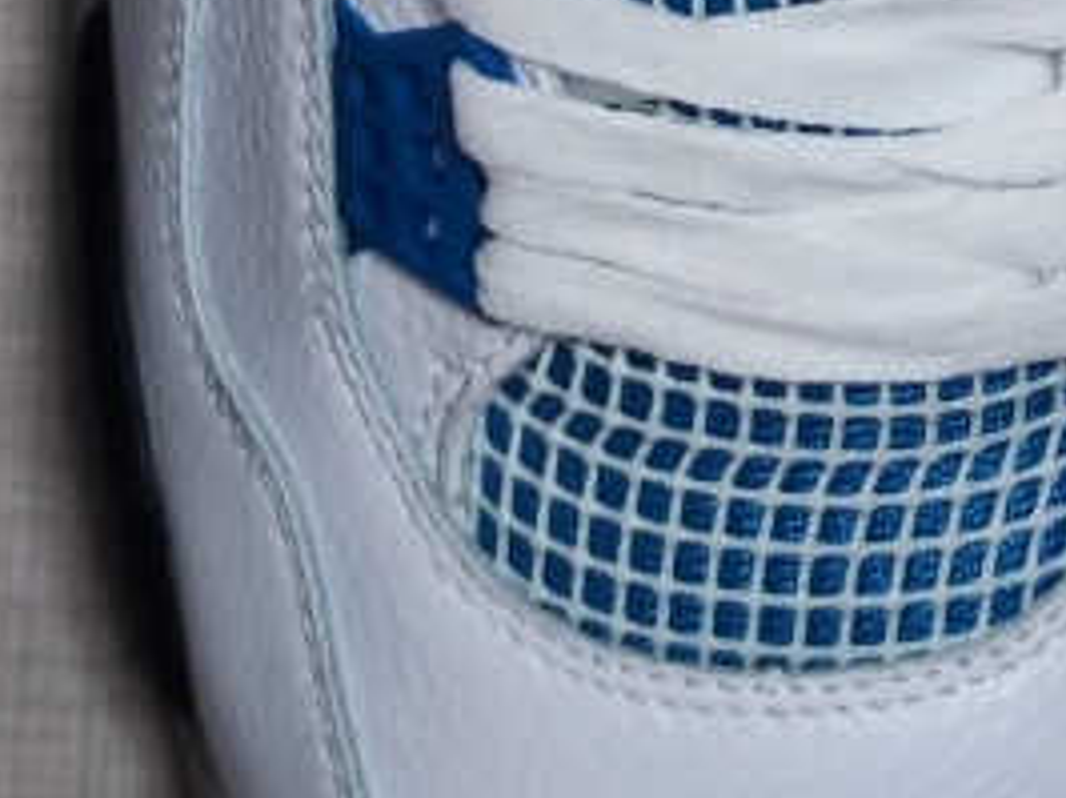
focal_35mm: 231
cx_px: 1102
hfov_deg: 8.5
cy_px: -481
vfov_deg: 6.3
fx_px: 7107
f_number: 1.69
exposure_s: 1/100
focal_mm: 6.72
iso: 255
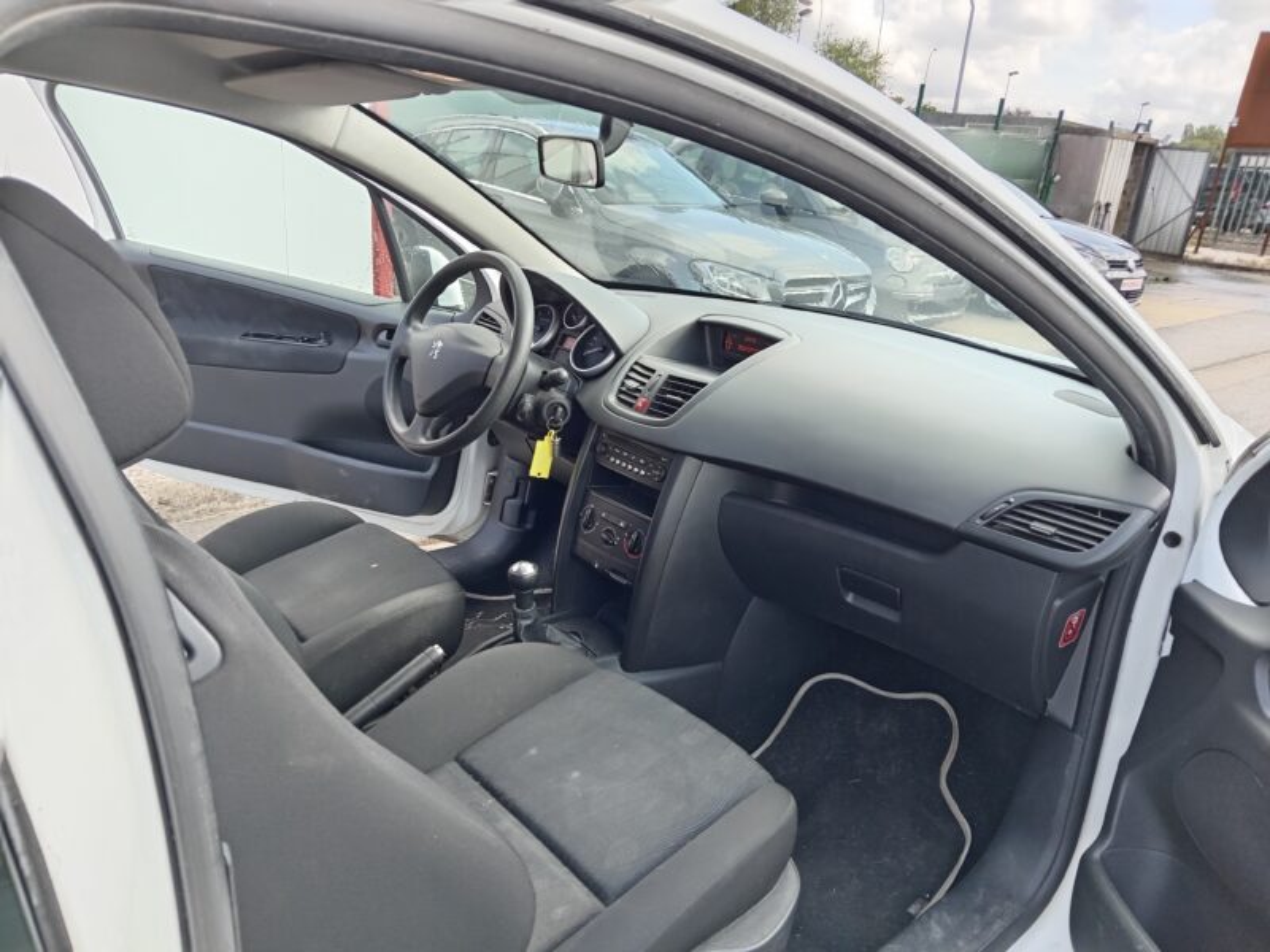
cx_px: 635
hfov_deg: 69.4
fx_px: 917
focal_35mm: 25
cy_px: 476
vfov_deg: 54.9
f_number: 1.8
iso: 185
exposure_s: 1/100
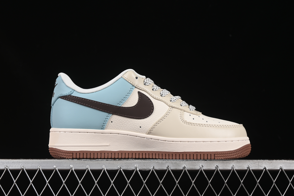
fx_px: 612
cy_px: 98
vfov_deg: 18.2
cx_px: 147
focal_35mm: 75
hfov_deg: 27.0
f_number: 8
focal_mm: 50
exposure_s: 1/80
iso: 160
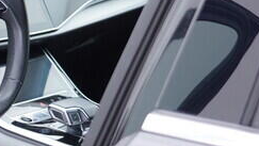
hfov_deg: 12.9
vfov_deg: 7.6
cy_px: 179
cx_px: -113
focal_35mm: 159
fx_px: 1093
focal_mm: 24
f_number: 2.8
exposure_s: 1/40
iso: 160
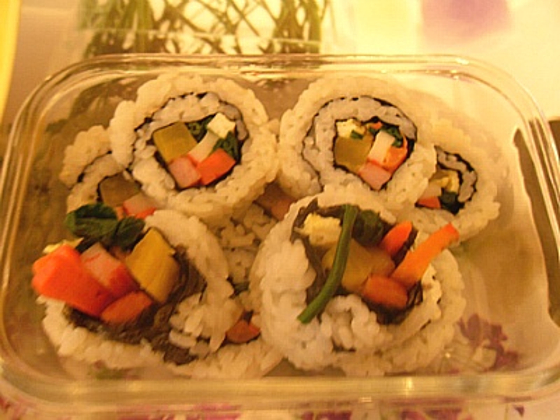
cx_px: 280
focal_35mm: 35
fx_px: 566
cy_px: 210
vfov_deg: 40.7
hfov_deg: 52.6
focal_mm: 6.3
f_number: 3.5
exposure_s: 1/6
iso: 400
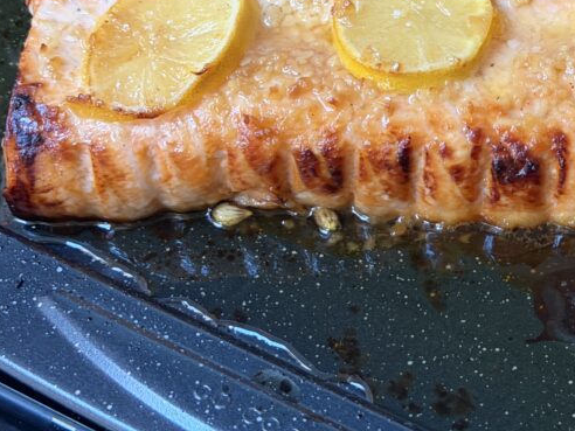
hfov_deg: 19.1
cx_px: 576
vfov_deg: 14.8
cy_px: 132
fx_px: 1661
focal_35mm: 100
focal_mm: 6.76
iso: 320
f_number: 1.78
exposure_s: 1/33
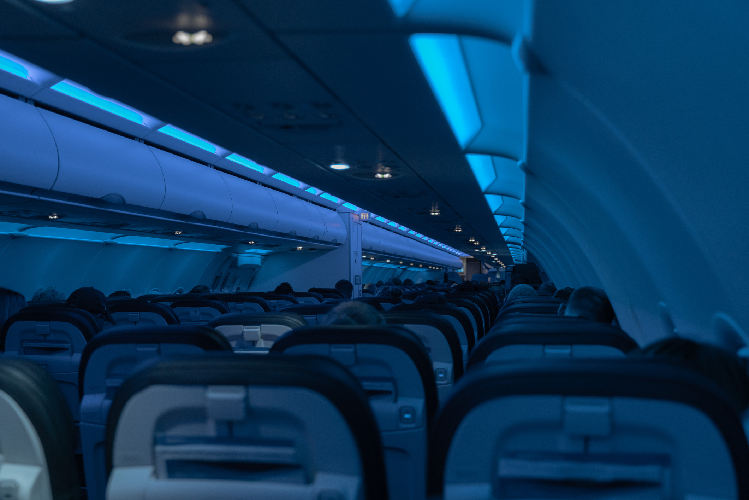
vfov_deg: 35.9
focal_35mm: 37
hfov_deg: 51.9
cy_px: 250
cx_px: 374
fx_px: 770
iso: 1000
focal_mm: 37
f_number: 2.8
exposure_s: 1/40
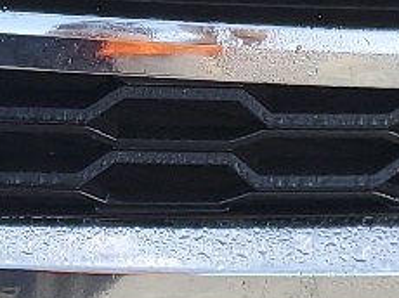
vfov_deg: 8.0
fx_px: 2084
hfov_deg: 10.8
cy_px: -194
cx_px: -28
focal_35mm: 181
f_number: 1.5
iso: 50
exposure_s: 1/179
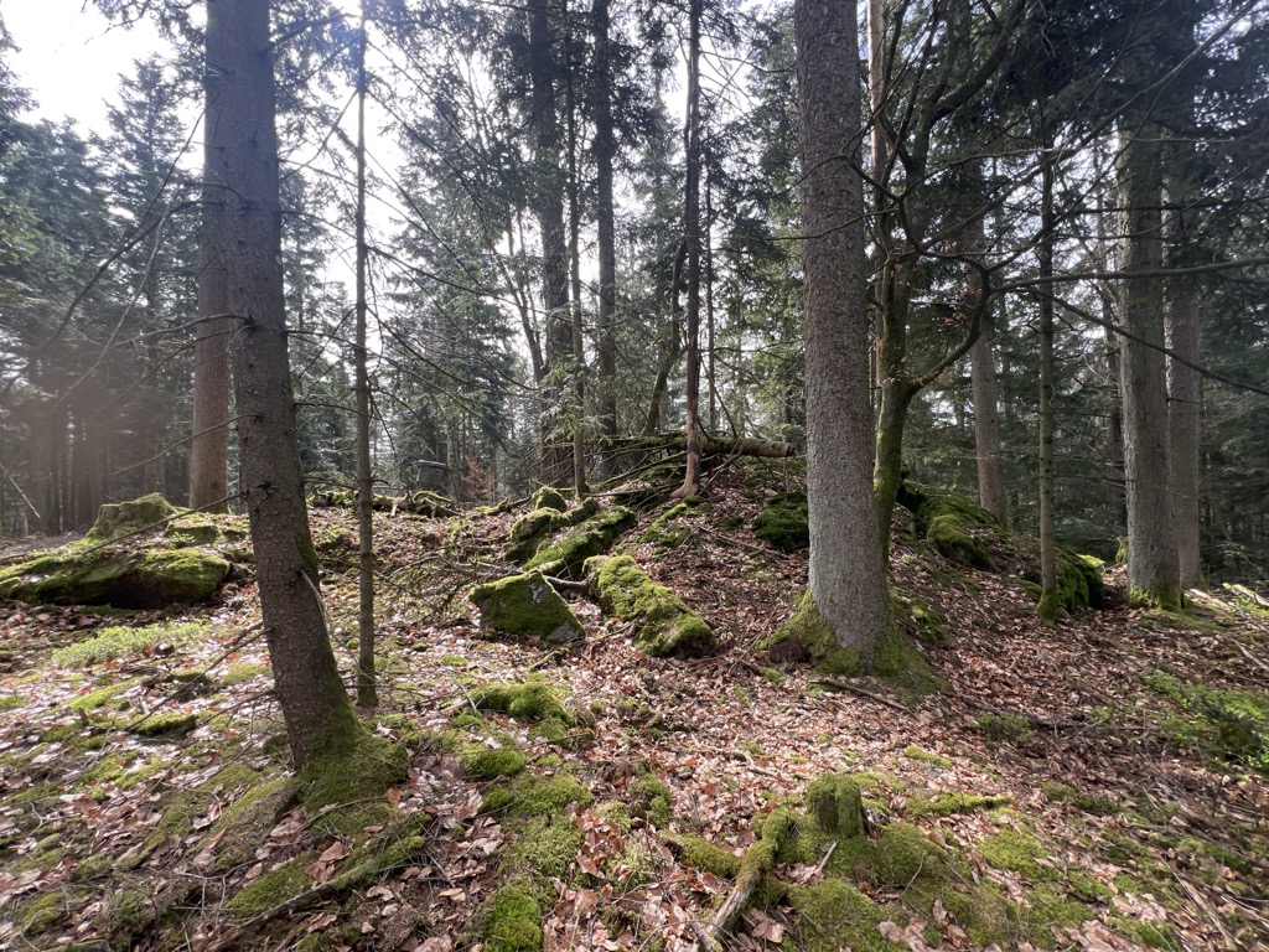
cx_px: 634
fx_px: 477
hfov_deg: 106.2
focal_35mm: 13
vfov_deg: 89.9
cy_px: 476
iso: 32
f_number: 1.8
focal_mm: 1.57
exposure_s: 1/99
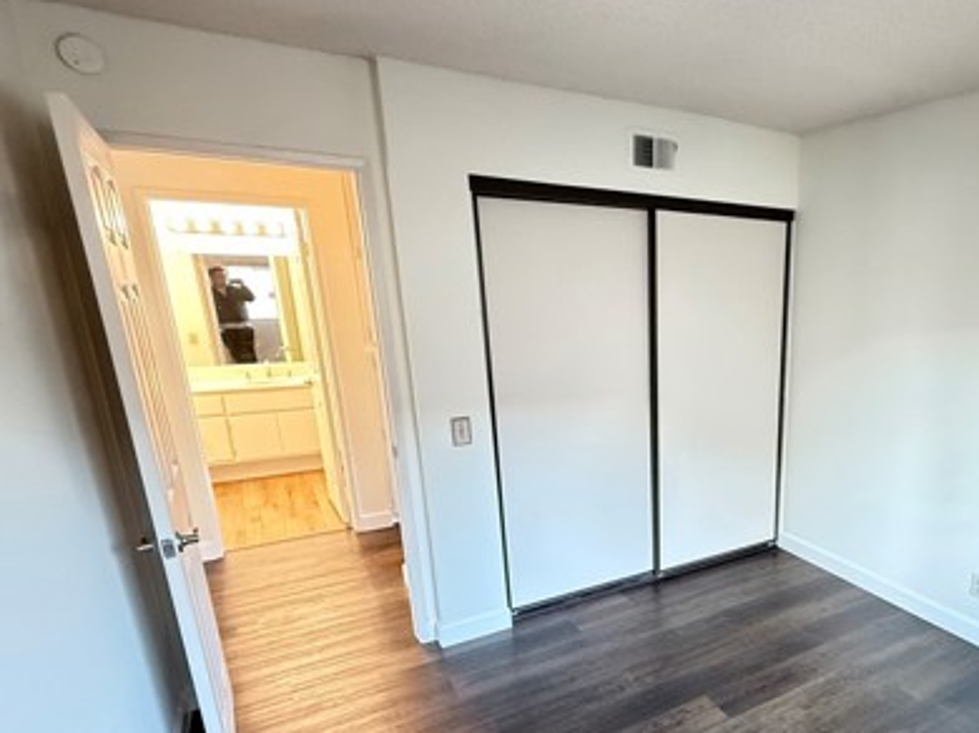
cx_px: 723
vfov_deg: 57.9
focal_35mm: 23
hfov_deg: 69.5
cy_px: 467
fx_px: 650
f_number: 2.2
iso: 800
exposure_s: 1/60
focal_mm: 2.22
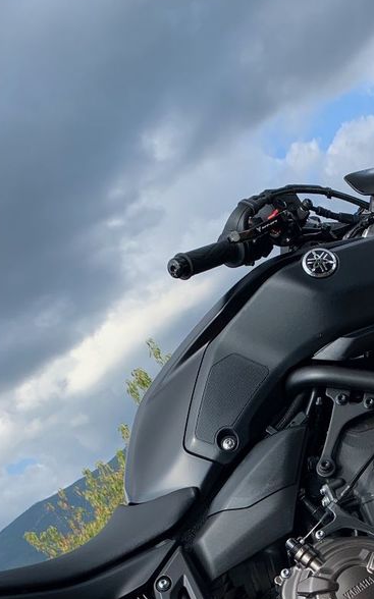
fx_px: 979
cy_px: 627
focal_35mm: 60
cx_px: 269
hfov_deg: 21.5
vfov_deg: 31.0
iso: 25
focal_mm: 4.25
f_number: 1.8
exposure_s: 1/919
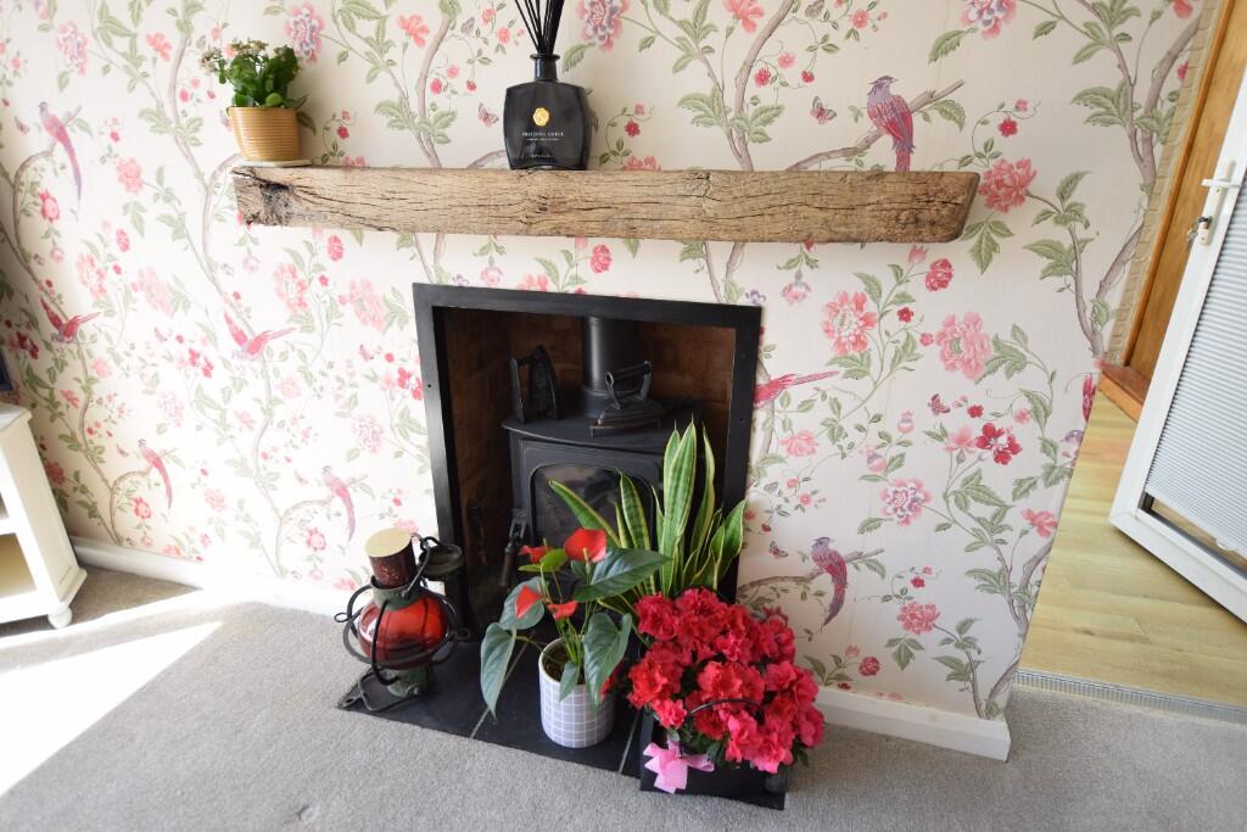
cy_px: 416
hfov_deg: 85.4
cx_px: 624
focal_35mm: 20
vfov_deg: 63.2
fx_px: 676
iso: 100
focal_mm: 13
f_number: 3.5
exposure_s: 1/50
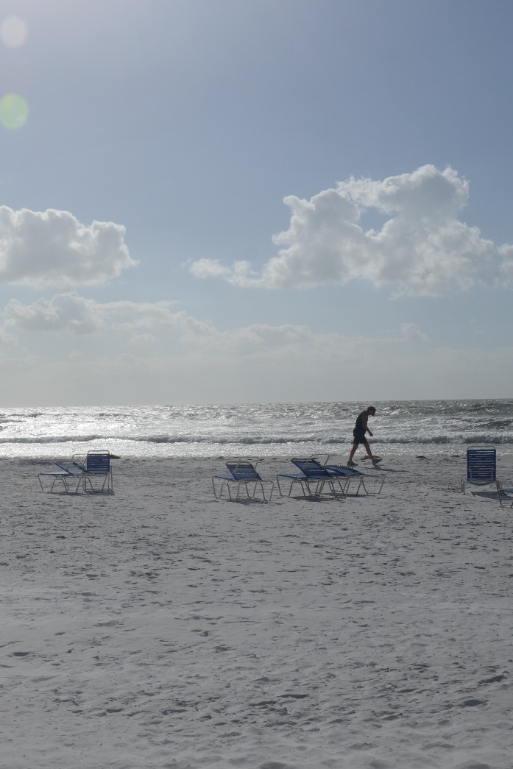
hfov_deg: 23.7
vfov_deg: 36.2
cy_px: 384
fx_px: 1175
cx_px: 9
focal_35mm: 55
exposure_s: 1/1000
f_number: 9
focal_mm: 24
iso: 320
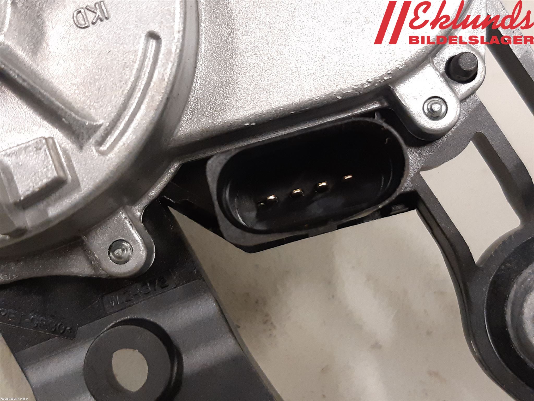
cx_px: 267
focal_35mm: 26
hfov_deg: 67.3
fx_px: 401
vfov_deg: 53.1
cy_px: 200
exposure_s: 1/50
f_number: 1.7
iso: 250
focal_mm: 3.93
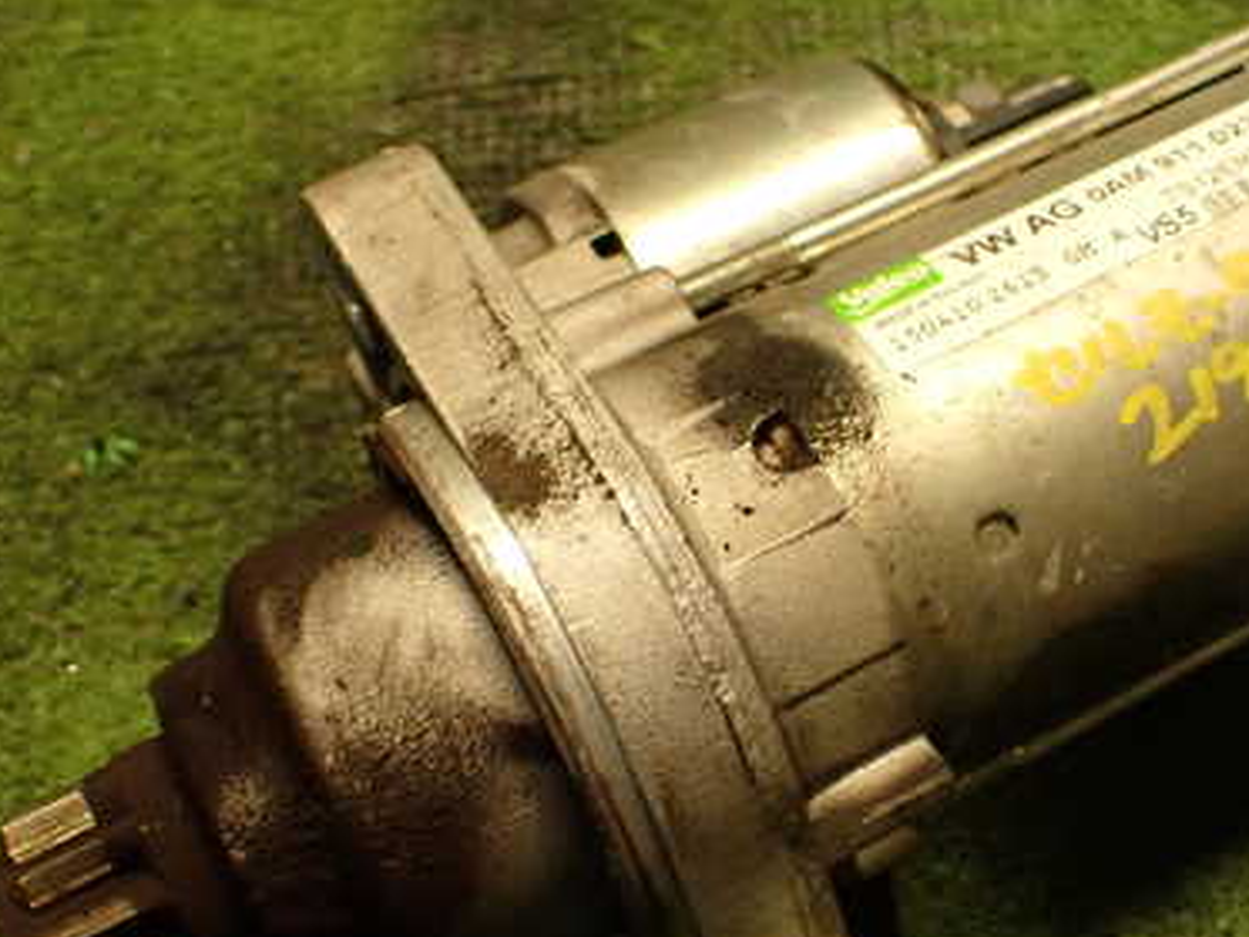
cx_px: 823
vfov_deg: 25.2
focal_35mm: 58
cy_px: 588
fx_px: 2093
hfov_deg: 33.0
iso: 500
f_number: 2.5
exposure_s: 1/40
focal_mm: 6.37
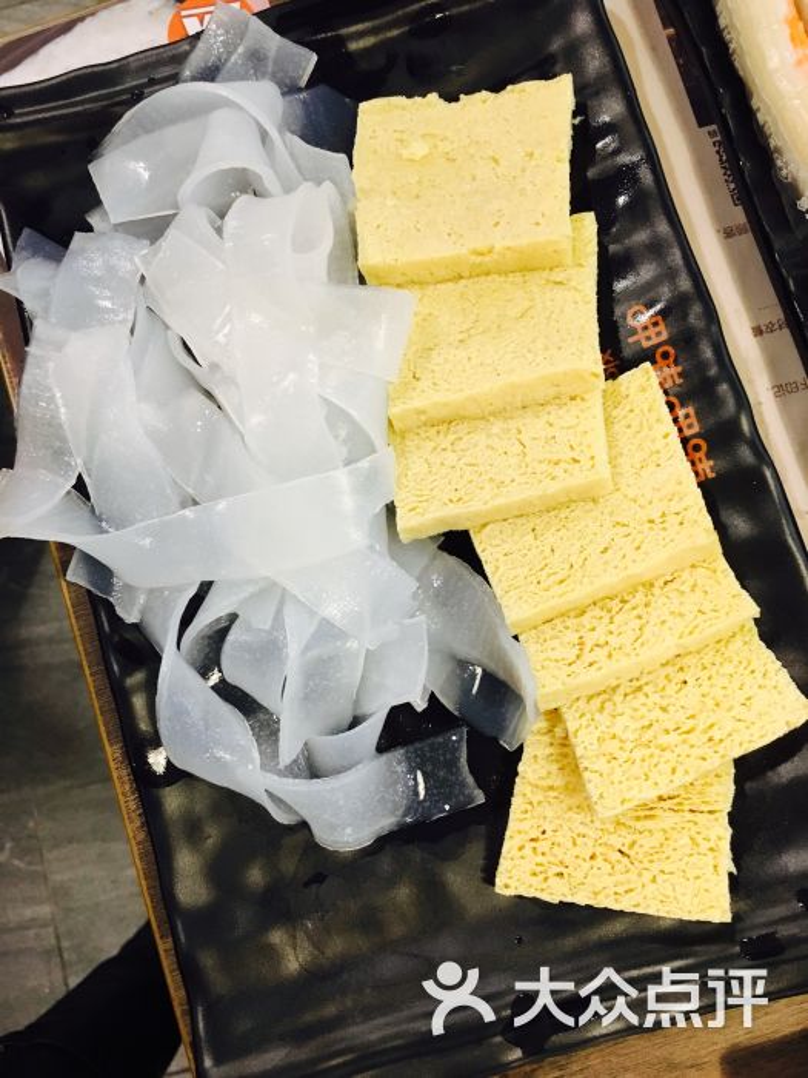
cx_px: 404
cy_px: 539
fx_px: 903
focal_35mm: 29
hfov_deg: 48.2
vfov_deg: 61.7
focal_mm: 4.15
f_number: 2.2
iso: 200
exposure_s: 1/33
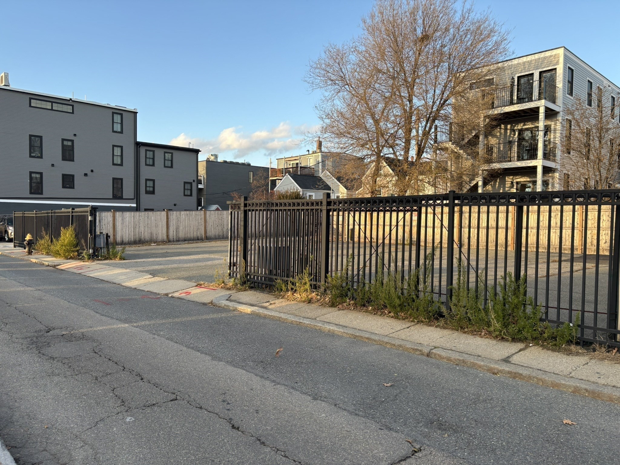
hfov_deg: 67.3
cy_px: 232
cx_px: 310
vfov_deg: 53.1
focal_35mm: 26
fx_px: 466
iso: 50
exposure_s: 1/596
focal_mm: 5.96
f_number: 1.6
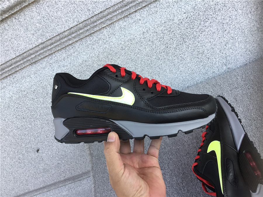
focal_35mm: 31
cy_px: 98
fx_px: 236
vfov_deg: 45.4
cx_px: 132
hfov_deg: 58.4
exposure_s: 1/172
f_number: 2.4
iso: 25
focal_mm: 3.3
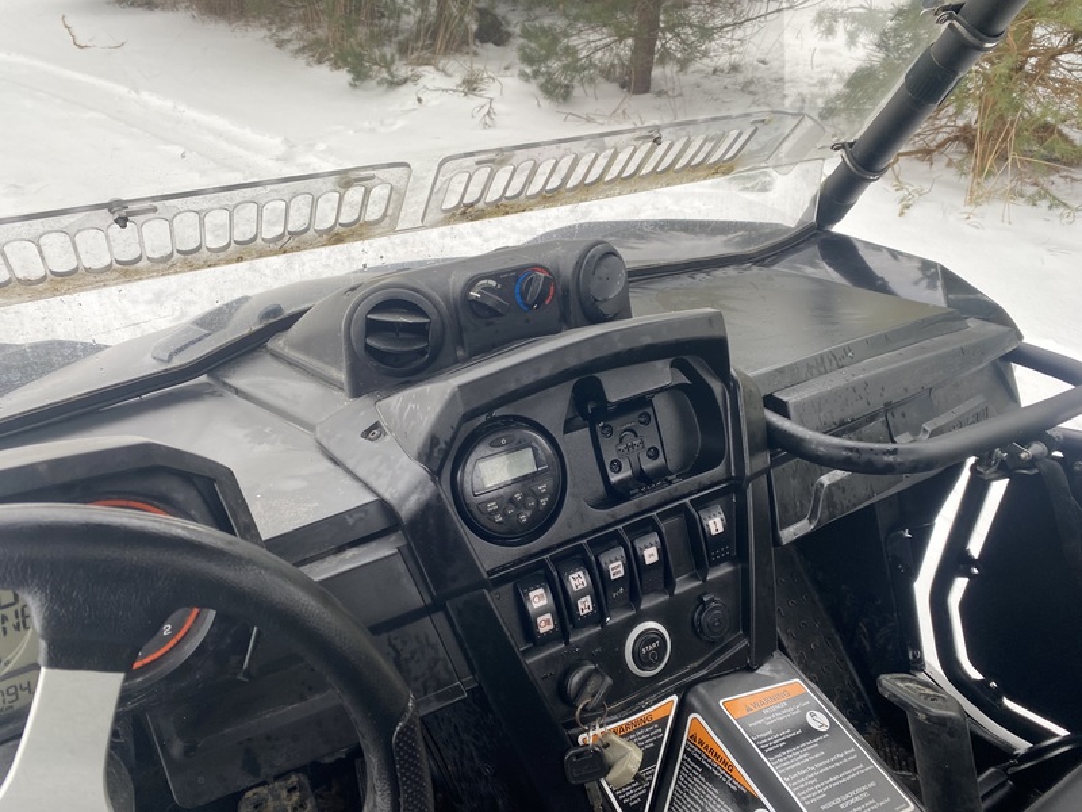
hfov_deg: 67.3
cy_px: 406
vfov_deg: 53.1
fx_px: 813
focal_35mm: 26
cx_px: 541
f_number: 1.8
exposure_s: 1/122
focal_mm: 4.25
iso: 32
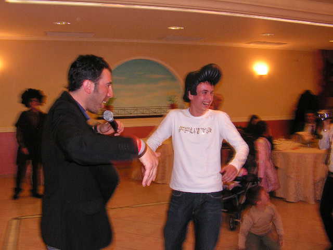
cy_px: 125
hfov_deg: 51.4
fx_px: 346
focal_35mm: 36
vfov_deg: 39.7
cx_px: 166
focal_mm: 6
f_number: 3.2
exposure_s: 1/40
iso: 200
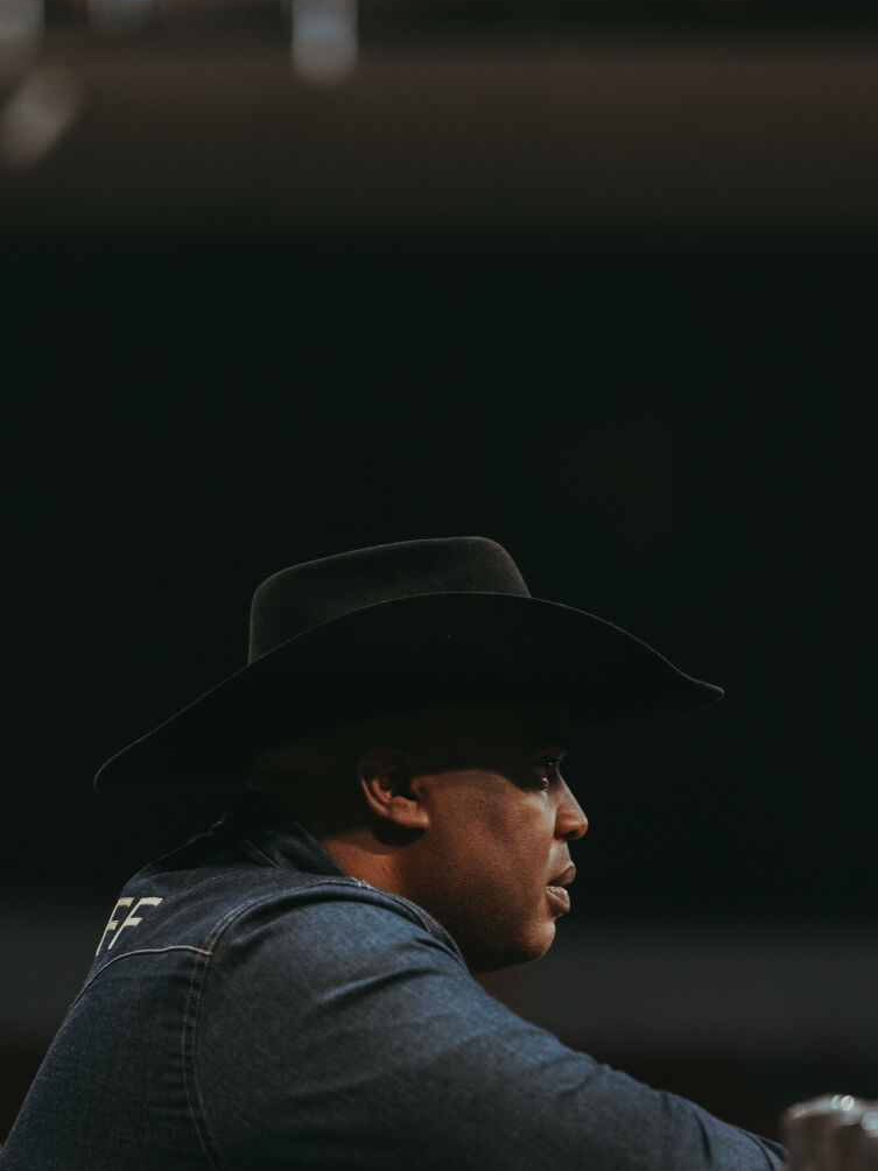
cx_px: 391
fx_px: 4873
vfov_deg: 13.7
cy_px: 588
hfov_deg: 10.3
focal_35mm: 144
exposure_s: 1/125
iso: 1250
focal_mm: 110
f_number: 2.2
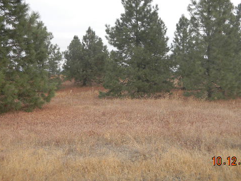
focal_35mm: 37
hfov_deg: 50.1
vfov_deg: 38.4
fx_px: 258
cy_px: 66
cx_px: 121
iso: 80
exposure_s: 1/160
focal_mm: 5
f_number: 3.9
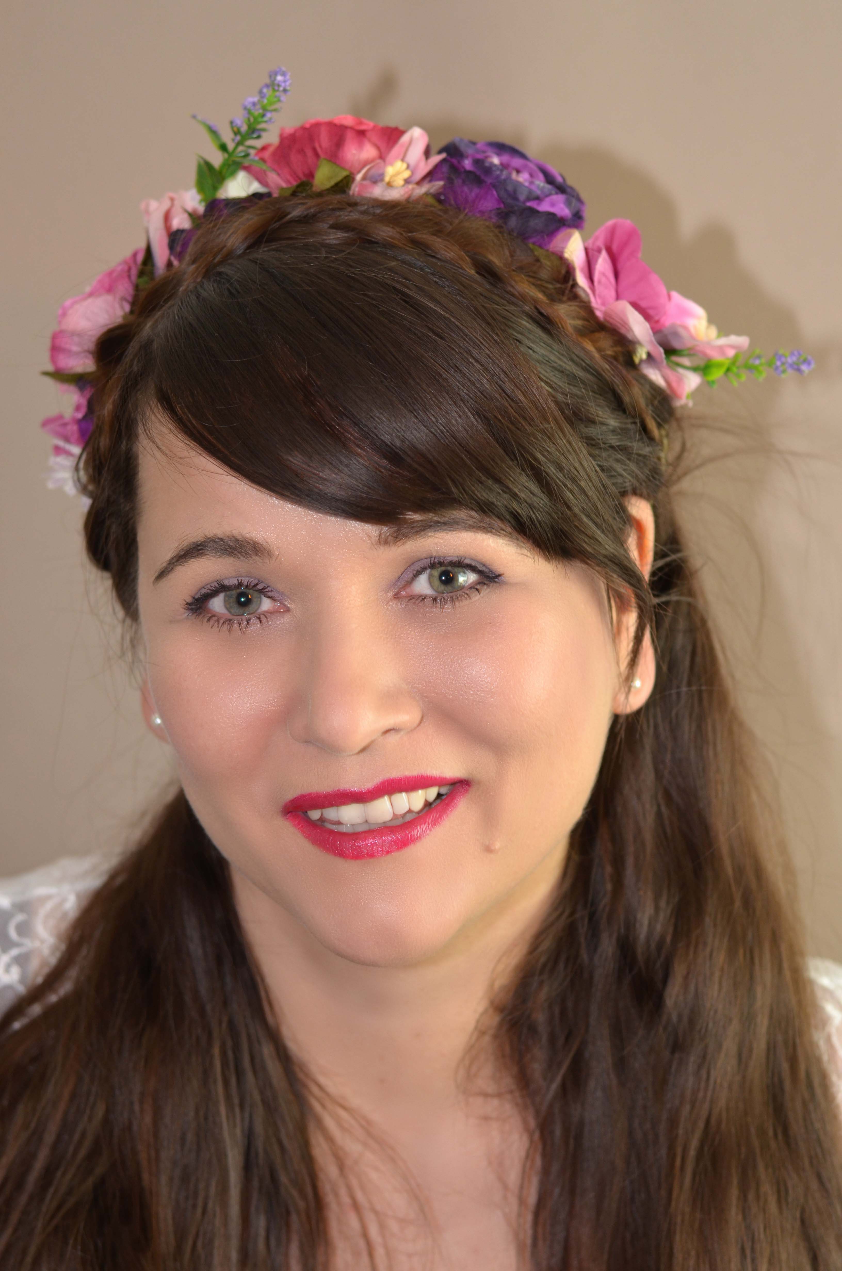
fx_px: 2643
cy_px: 636
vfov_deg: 27.0
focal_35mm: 75
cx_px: 421
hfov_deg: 18.1
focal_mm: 50
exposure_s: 1/60
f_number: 4
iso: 450
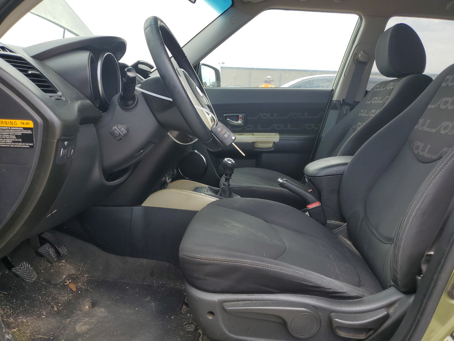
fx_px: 341
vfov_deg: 53.1
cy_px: 170
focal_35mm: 26
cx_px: 227
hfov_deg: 67.3
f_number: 1.5
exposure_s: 1/588
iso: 50
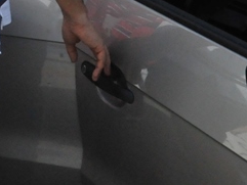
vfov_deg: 9.9
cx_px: -109
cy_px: -127
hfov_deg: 13.1
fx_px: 1021
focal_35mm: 143
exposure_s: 1/800
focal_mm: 35
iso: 4000
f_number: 18
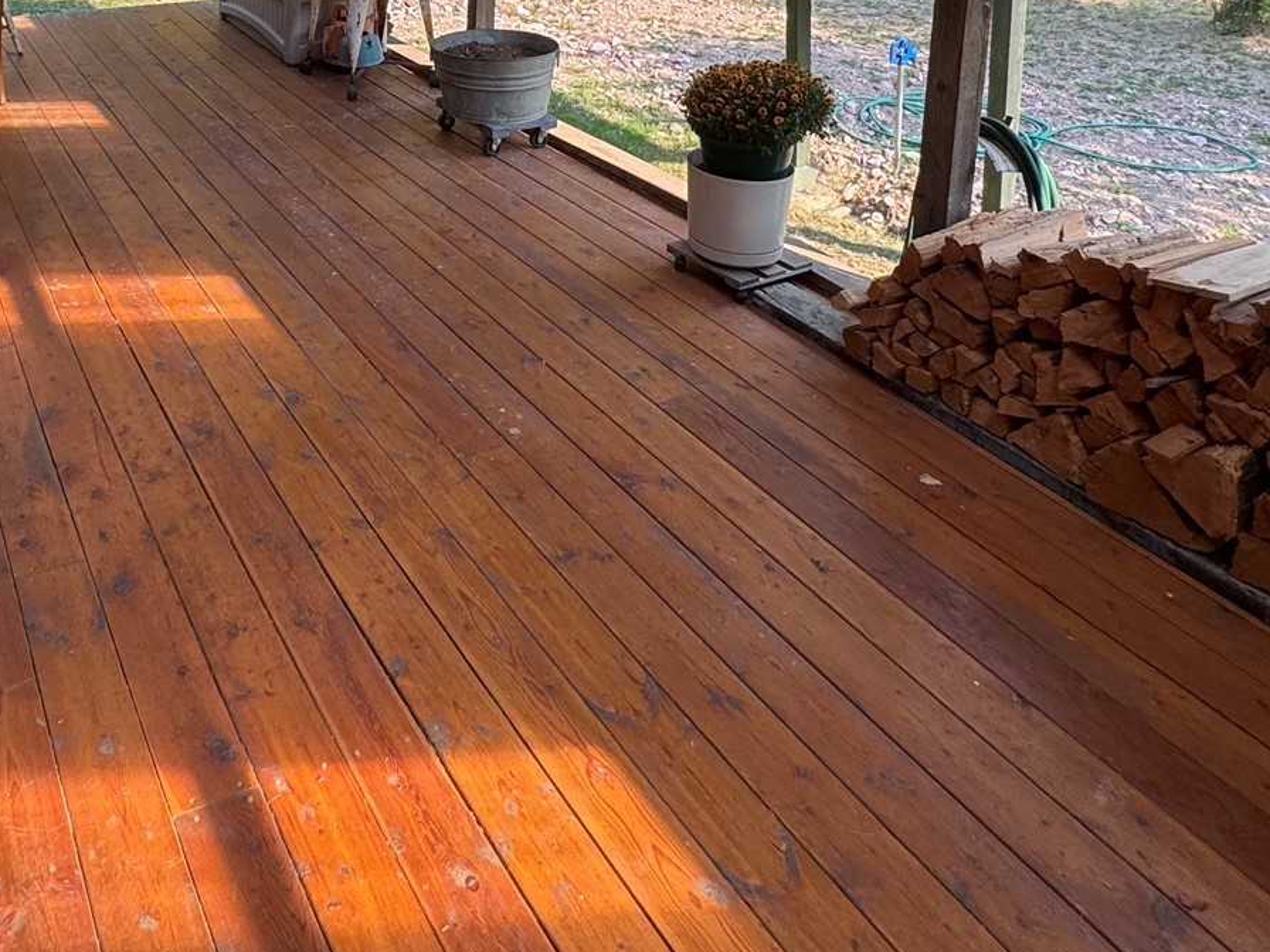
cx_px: 342
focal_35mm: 32
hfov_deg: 54.6
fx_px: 1174
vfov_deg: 37.8
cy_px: -61
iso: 40
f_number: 2.2
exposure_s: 1/286
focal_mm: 2.22
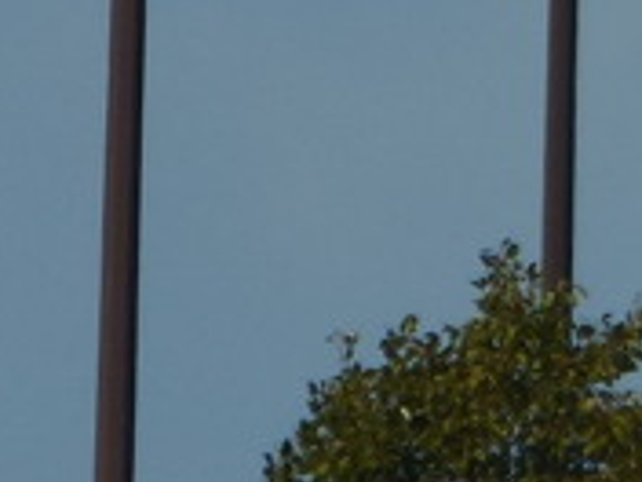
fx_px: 55620
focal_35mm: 2999
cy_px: -183
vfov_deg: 0.5
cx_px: 91
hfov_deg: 0.7
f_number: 4
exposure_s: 1/1000
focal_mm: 92.7
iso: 100
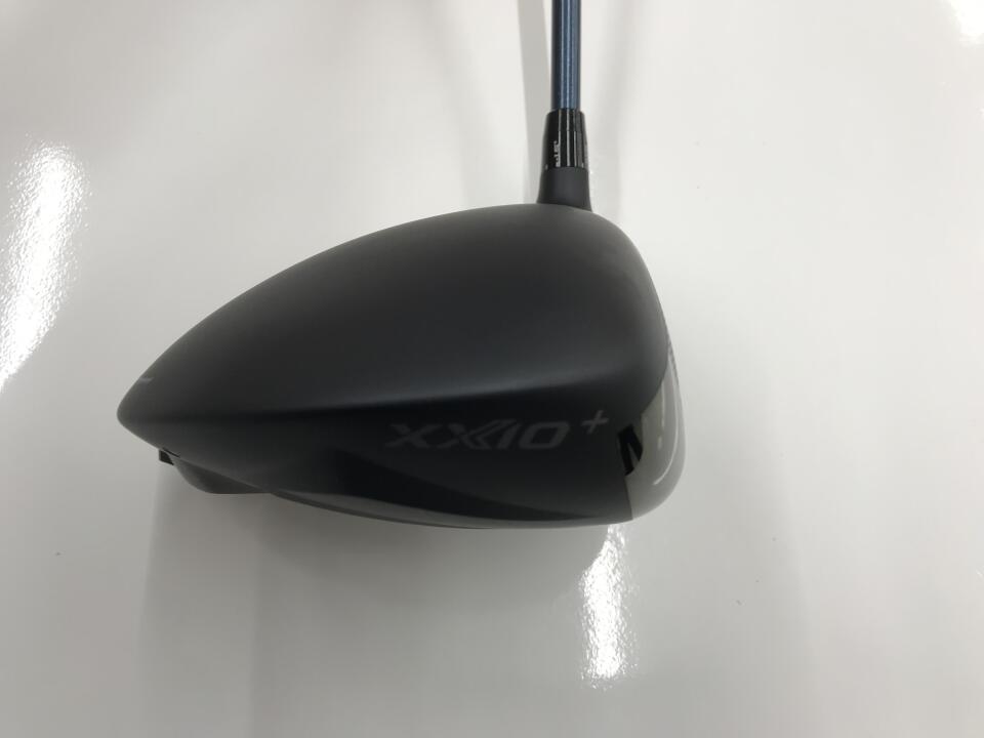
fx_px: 796
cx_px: 492
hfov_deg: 63.4
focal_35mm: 28
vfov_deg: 49.7
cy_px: 369
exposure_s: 1/60
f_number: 1.8
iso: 25
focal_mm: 3.99
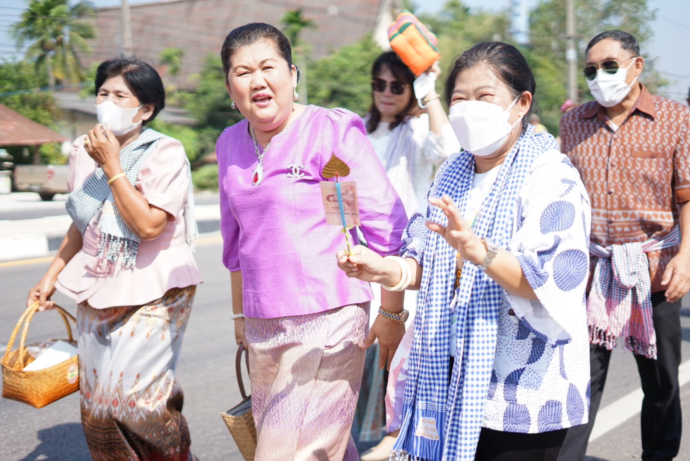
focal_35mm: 50
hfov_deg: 39.6
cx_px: 345
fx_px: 959
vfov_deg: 27.0
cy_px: 230
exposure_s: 1/8000
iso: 400
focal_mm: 50
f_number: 1.8
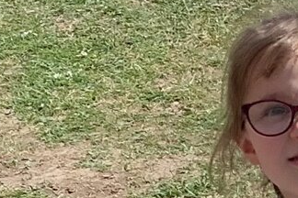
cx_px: 516
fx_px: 1689
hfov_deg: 9.6
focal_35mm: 204
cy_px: 621
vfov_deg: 6.1
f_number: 2.4
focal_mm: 3.3
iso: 25
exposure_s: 1/799
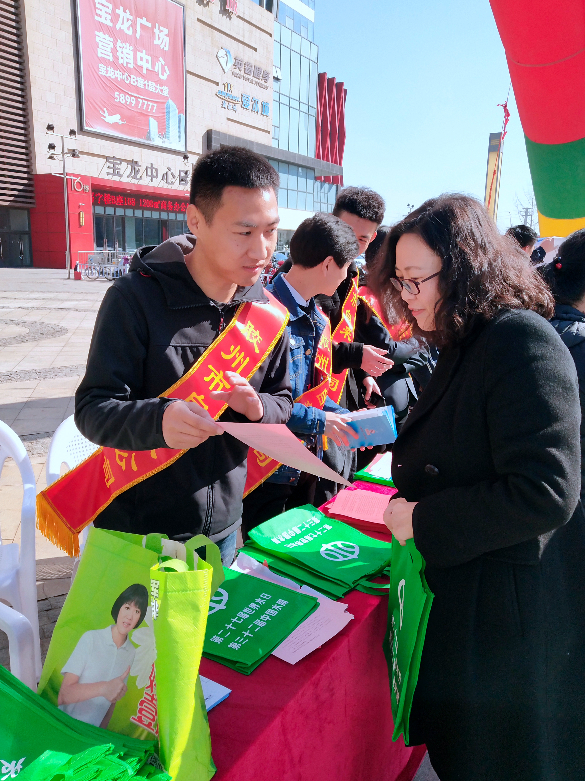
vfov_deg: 60.0
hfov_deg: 46.8
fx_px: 676
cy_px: 390
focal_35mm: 30
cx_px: 292
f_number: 1.8
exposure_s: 1/1919
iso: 126
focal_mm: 3.95
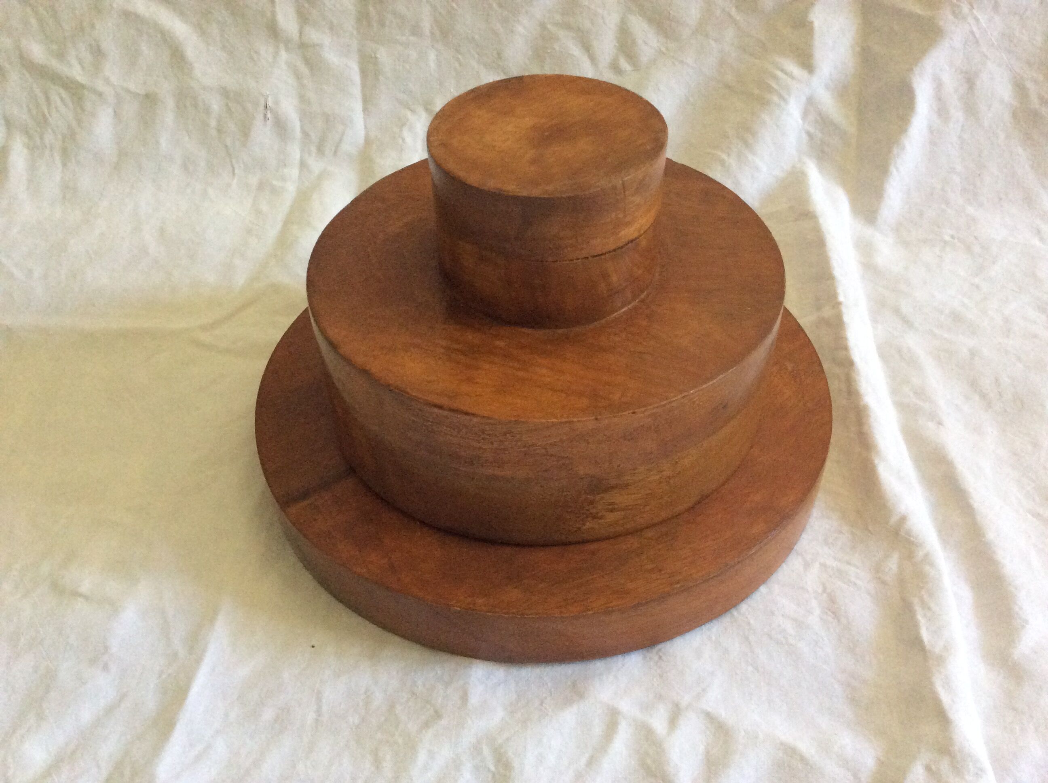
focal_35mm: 32
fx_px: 967
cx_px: 524
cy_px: 392
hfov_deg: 56.9
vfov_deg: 44.1
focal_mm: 3.3
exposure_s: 1/25
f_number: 2.4
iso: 320
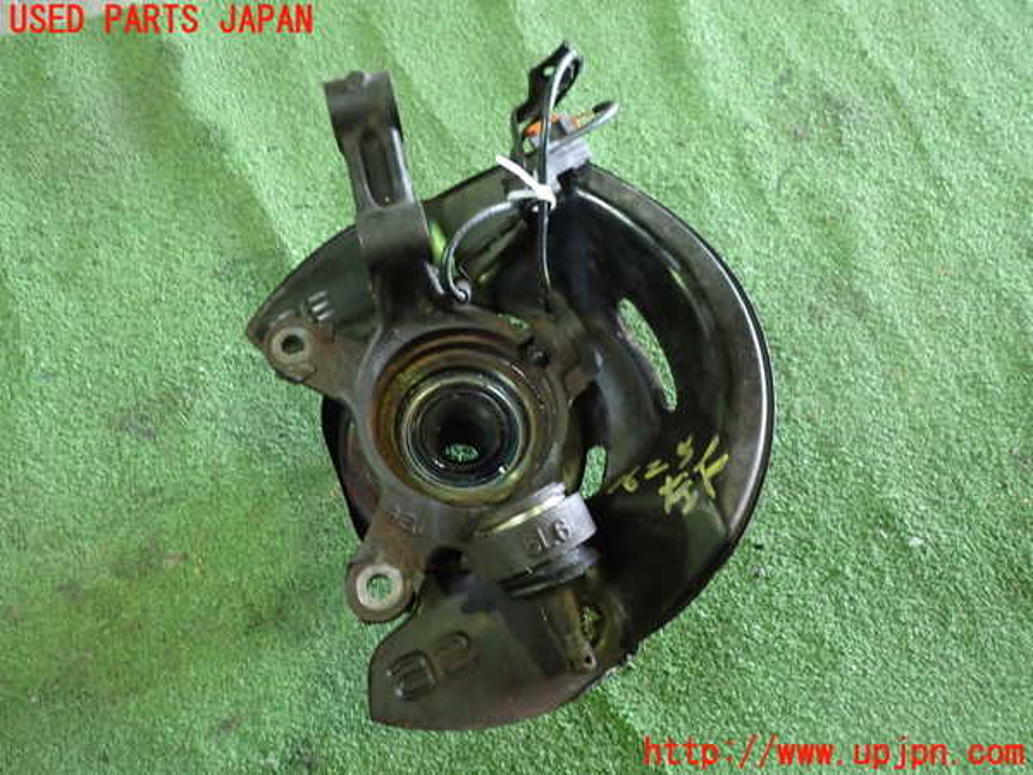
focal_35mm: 30
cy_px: 388
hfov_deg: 60.0
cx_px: 516
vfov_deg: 46.8
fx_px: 895
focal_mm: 5.4
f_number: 2.3
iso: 640
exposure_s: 1/30
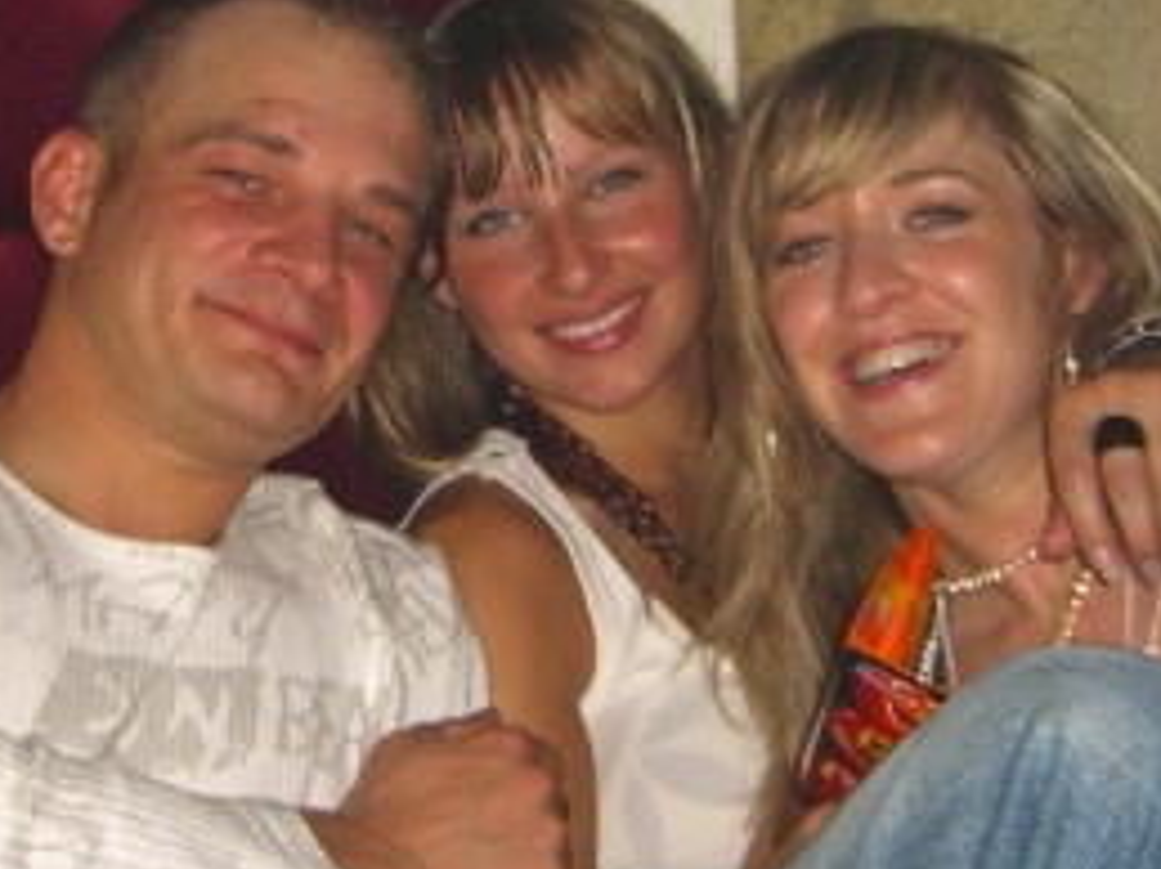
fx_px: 2950
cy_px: 282
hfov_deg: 22.2
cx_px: 444
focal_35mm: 88
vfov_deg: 16.7
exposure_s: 1/60
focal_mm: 7.9
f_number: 2.8
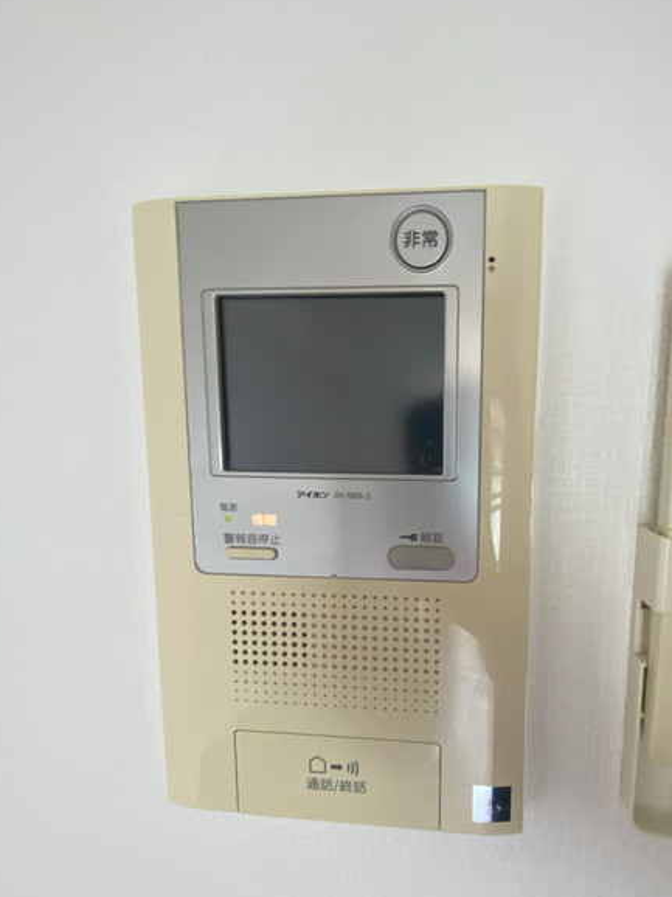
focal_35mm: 18
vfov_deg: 87.3
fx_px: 466
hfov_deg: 69.7
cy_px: 511
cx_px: 442
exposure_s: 1/100
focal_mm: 1.54
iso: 160
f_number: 2.4
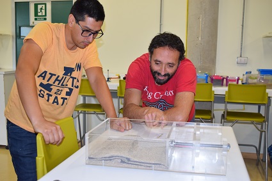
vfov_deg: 31.9
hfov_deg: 46.4
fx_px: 317
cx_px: 136
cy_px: 90
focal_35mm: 42
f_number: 5
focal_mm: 28
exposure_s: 1/100
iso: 800
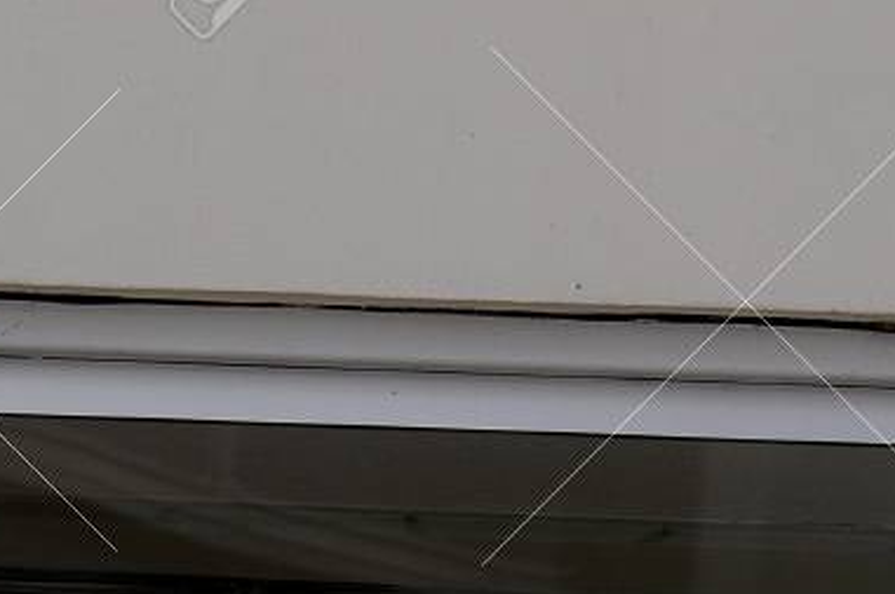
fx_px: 9907
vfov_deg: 3.4
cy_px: -210
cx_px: 742
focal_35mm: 399
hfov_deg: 5.2
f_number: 8
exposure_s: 1/250
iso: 200
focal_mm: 78
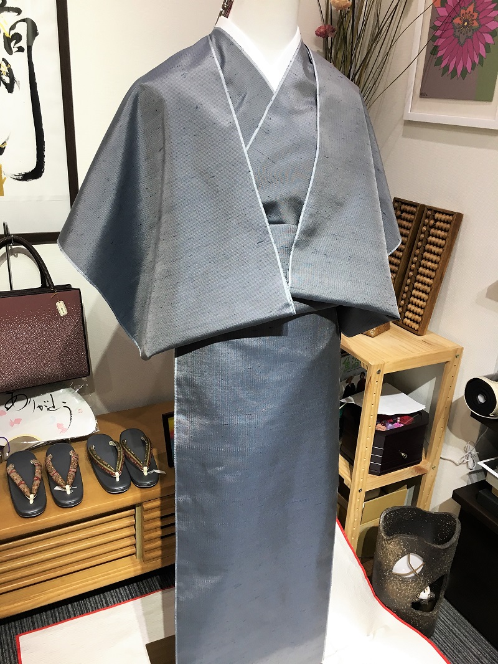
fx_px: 556
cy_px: 332
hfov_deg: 48.2
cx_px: 249
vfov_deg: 61.6
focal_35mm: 29
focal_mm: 4.15
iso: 50
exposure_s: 1/30
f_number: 2.2
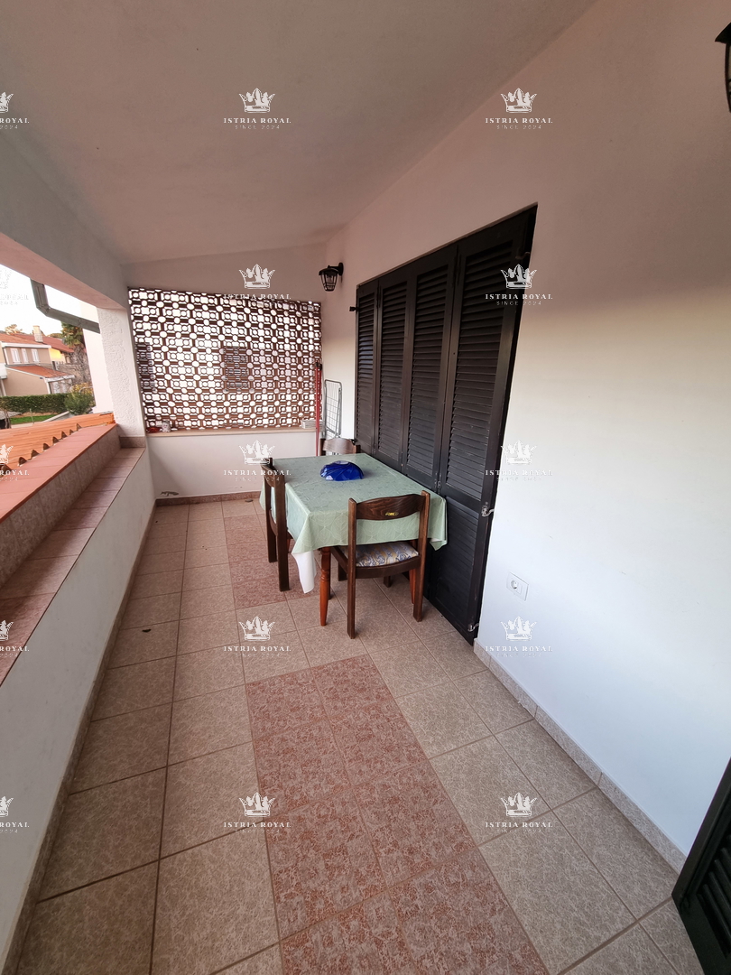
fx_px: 366
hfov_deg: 89.9
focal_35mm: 13
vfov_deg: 106.2
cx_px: 366
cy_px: 488
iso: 100
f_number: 2.2
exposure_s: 1/50
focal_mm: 2.2
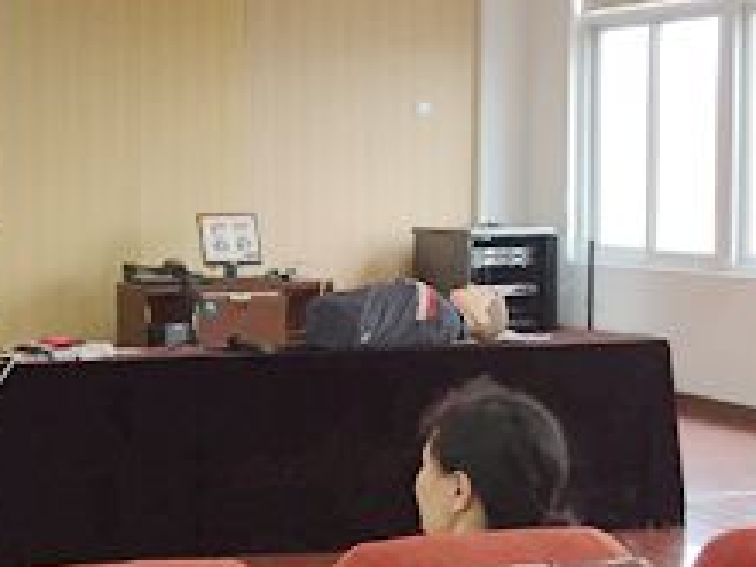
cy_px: 271
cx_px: -38
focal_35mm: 79
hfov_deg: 23.5
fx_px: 1725
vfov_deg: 18.7
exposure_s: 1/33
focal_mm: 4.15
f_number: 2.2
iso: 125
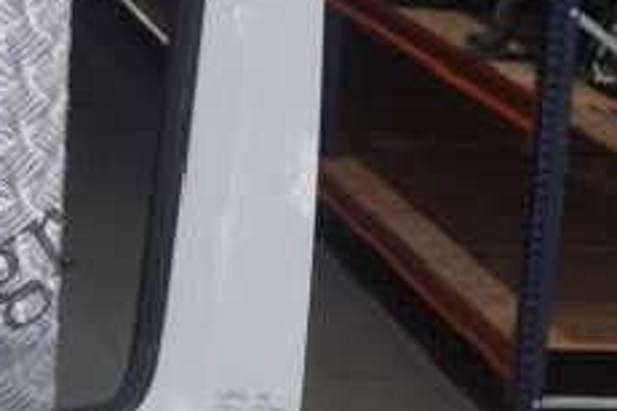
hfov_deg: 11.7
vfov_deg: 8.0
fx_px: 2904
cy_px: 454
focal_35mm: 169
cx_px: -274
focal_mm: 23
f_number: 4.5
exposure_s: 1/160
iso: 1250
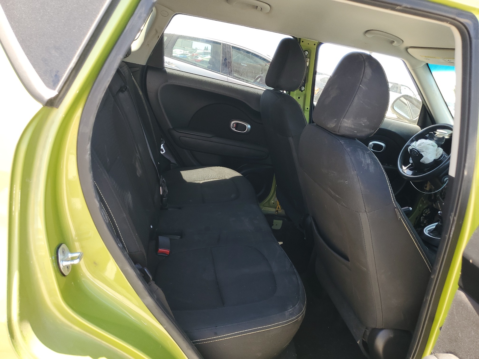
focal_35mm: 26
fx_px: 360
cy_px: 180
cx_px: 240
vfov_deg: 53.1
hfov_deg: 67.3
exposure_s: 1/161
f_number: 1.5
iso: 50
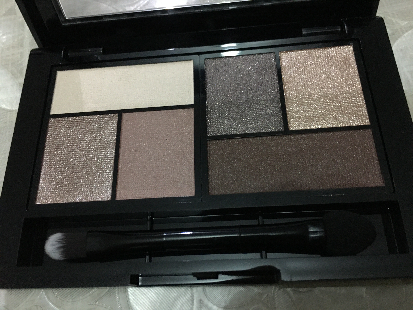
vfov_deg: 48.2
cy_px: 155
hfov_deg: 61.7
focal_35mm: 29
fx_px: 346
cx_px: 206
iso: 100
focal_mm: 4.15
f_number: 2.2
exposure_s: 1/4
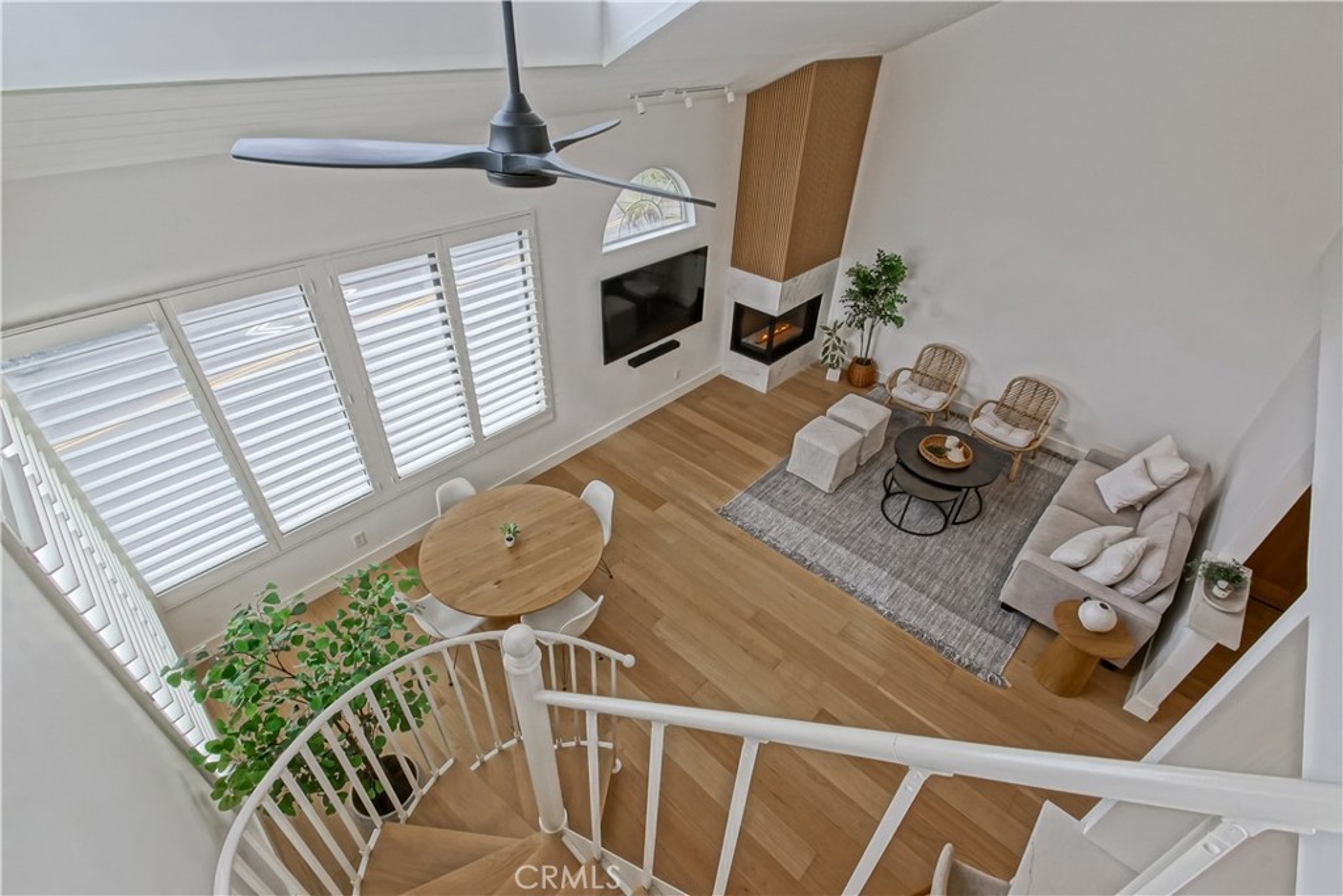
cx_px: 672
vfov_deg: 77.3
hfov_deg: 100.4
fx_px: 560
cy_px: 448
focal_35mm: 15
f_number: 8
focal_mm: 10
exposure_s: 1/60
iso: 320
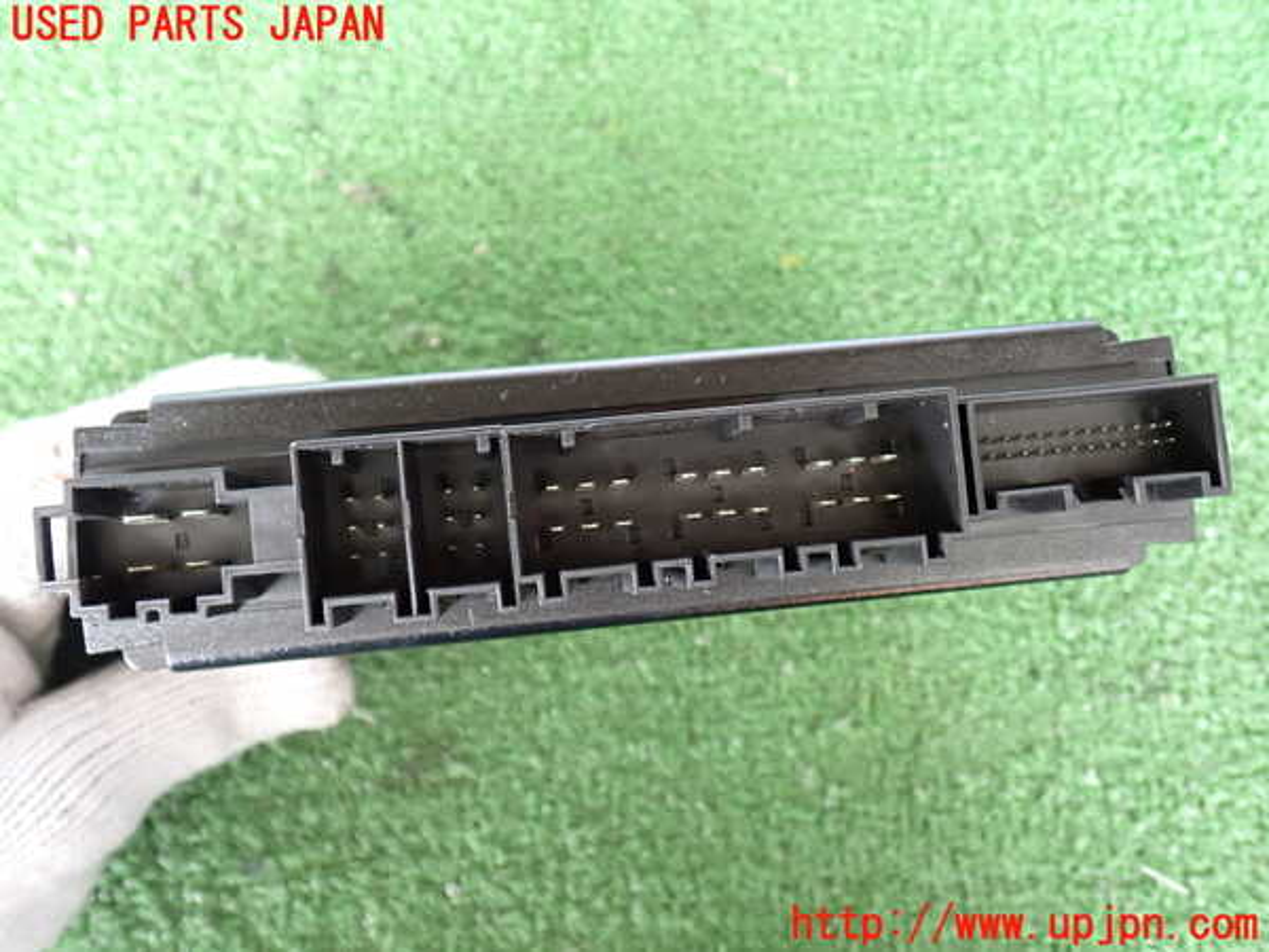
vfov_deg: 44.2
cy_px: 476
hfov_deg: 56.8
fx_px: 1173
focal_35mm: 32
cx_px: 634
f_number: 2.4
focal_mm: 5.79
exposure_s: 1/30
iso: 500
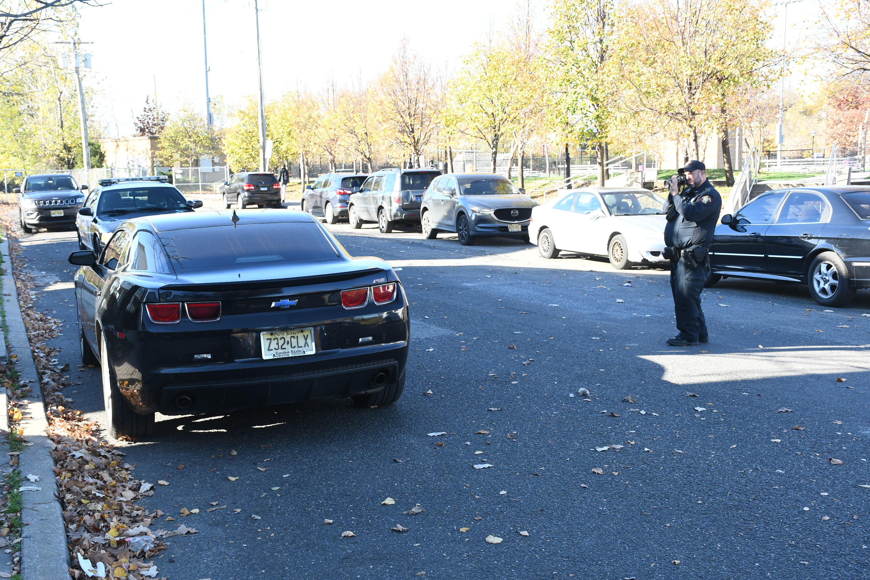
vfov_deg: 29.9
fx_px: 1087
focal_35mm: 45
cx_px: 435
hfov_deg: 43.6
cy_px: 290
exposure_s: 1/250
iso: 800
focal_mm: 30
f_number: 8
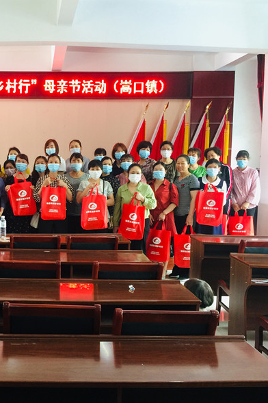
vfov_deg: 47.4
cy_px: 204
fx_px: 458
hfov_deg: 31.4
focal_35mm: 41
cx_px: 37
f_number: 2.2
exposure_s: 1/17
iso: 40
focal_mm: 4.15
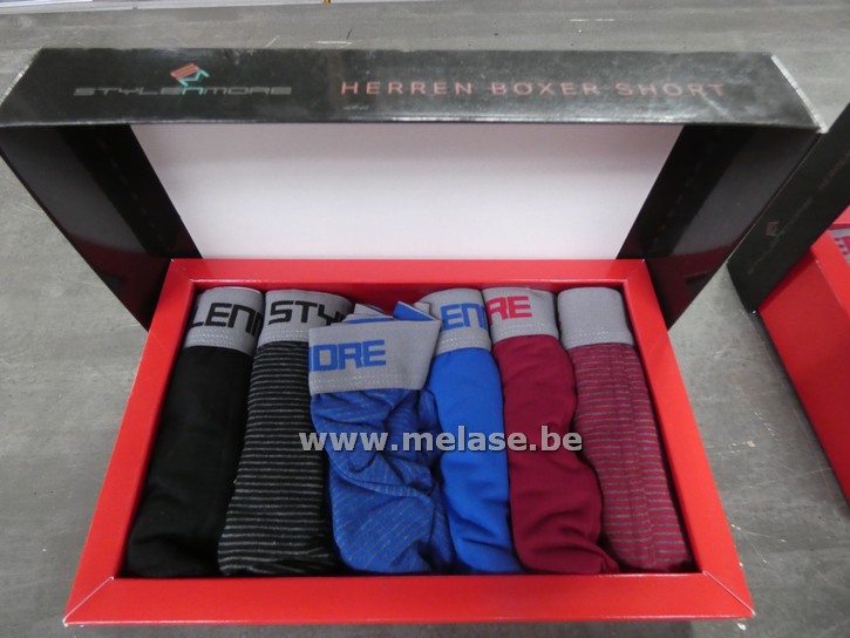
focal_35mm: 20
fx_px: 491
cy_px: 319
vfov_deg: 66.0
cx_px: 425
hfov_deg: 81.7
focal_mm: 3.6
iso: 640
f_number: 2.8
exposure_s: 1/60
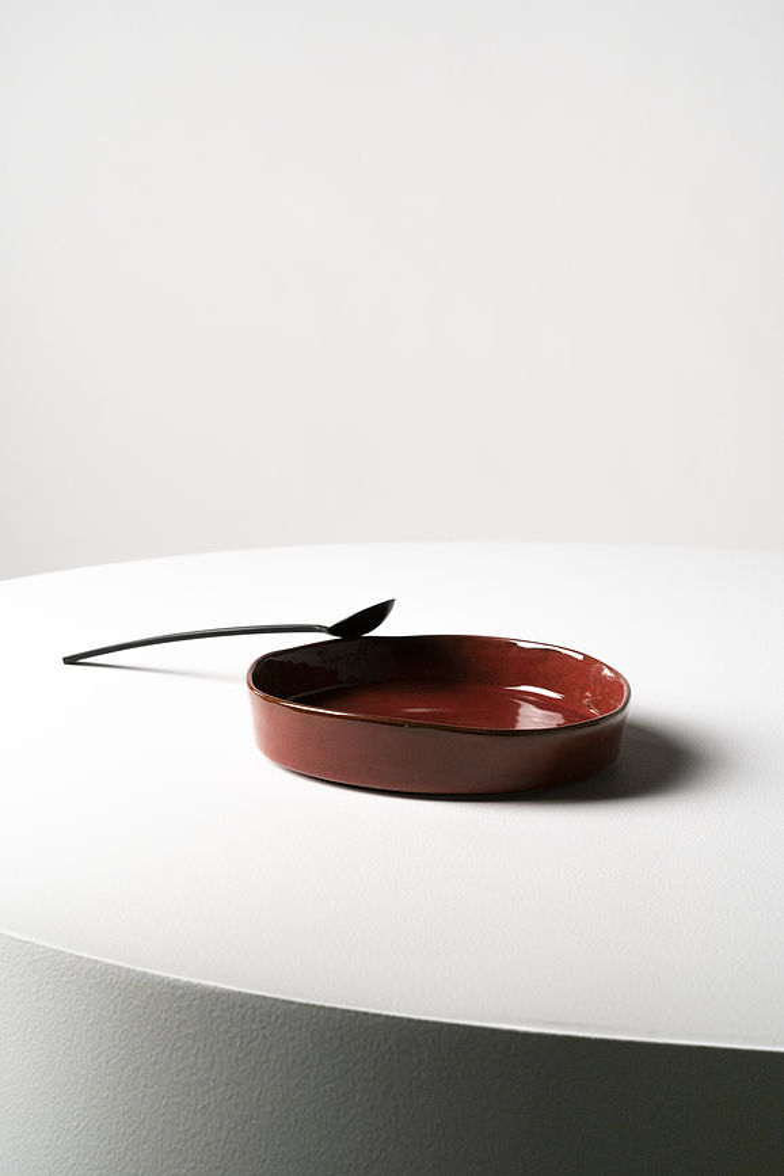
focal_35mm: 63
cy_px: 588
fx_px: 2058
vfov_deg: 31.9
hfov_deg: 21.6
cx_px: 392
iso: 400
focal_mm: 63
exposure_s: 1/6
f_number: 11
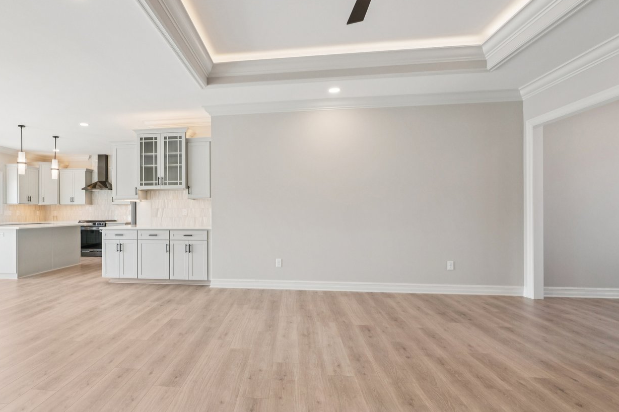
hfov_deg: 82.8
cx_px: 243
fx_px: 344
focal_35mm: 20
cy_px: 224
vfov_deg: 61.8
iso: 400
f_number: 9
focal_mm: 12
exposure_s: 1/25
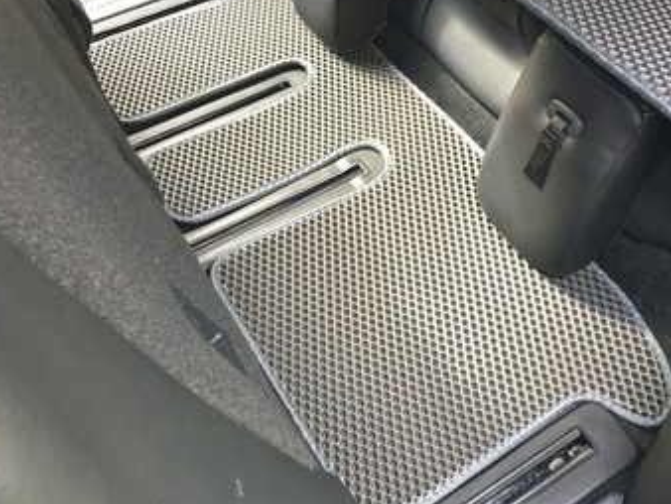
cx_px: 391
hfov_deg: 51.1
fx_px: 698
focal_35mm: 36
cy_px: 251
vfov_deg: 39.7
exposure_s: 1/33
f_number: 2.2
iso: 80
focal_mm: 4.15
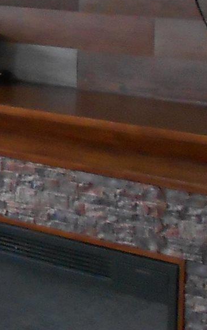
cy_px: 28
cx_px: -425
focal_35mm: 147
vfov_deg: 14.1
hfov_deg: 7.7
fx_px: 1327
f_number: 3.2
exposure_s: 1/30
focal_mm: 4.6
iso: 160
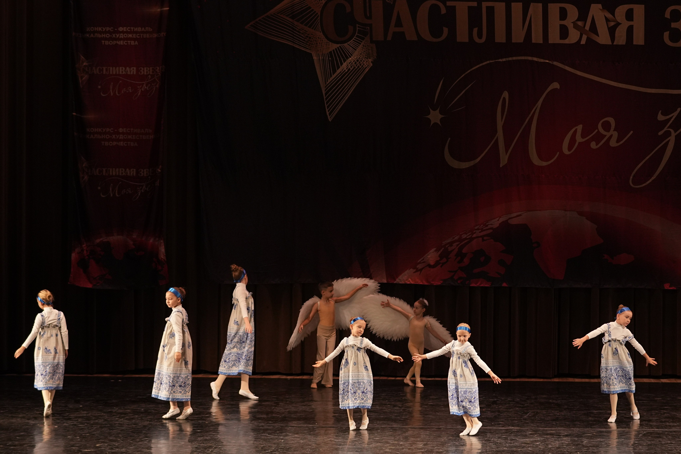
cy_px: 227
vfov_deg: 11.4
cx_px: 340
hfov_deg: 17.1
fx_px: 2270
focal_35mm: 120
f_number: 2.8
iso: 1600
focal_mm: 80
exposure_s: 1/400
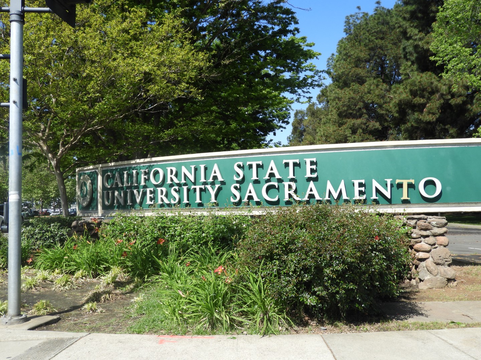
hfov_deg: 55.4
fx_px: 459
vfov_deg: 42.9
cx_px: 240
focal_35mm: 33
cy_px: 180
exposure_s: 1/800
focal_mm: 5.9
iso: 100
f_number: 3.6
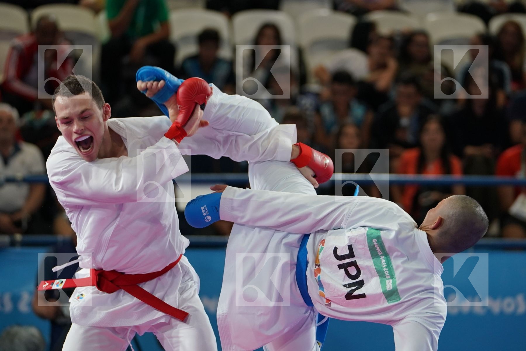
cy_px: 176
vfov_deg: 5.9
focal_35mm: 232
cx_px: 263
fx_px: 3390
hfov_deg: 8.9
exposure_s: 1/1000
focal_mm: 155
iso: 1250
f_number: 2.8
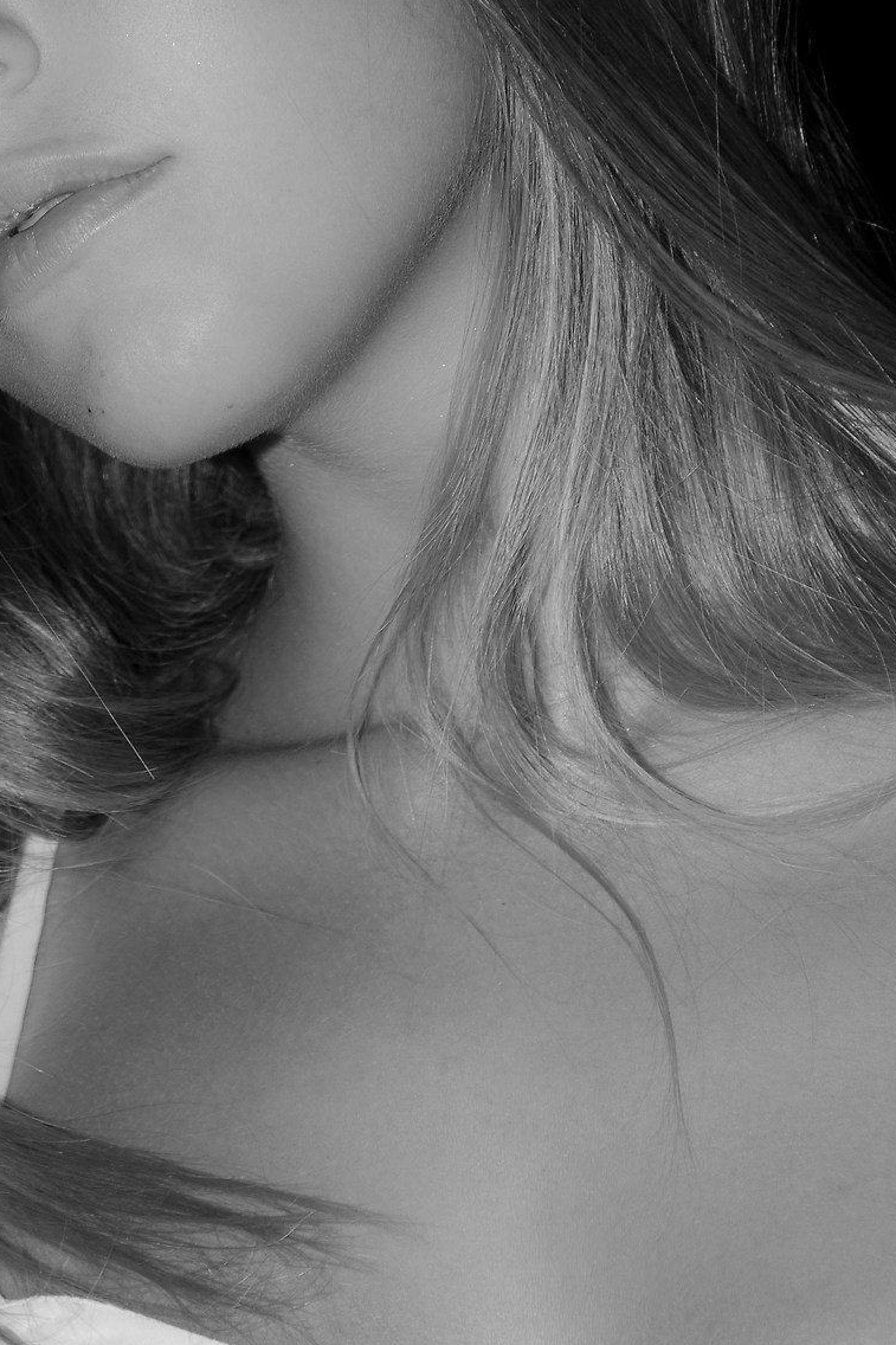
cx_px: 109
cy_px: 239
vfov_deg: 6.2
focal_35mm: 332
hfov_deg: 4.1
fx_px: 12399
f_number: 5.6
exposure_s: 1/60
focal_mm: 105
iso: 100
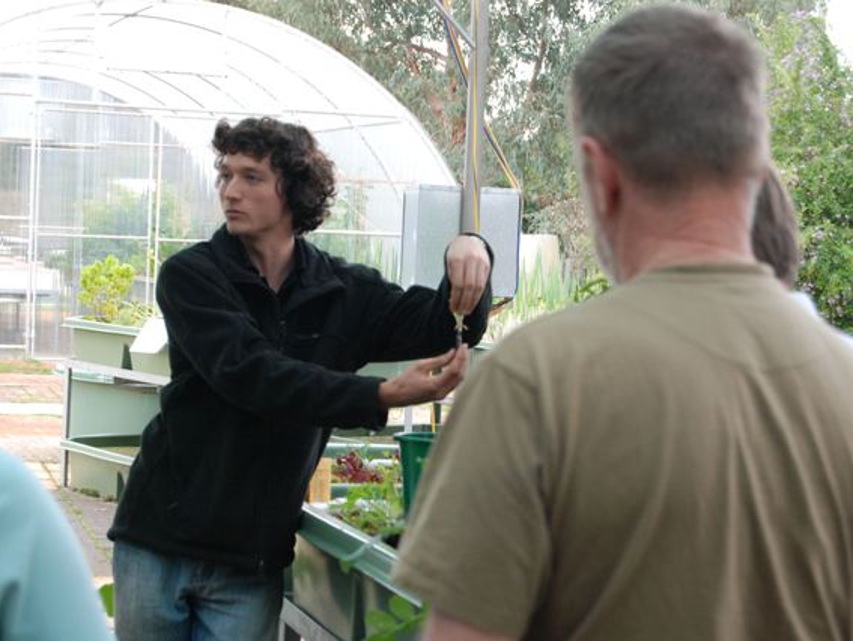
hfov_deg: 21.9
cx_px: 444
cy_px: 320
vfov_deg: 16.5
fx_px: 2208
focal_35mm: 90
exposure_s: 1/40
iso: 640
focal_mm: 55
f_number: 5.6
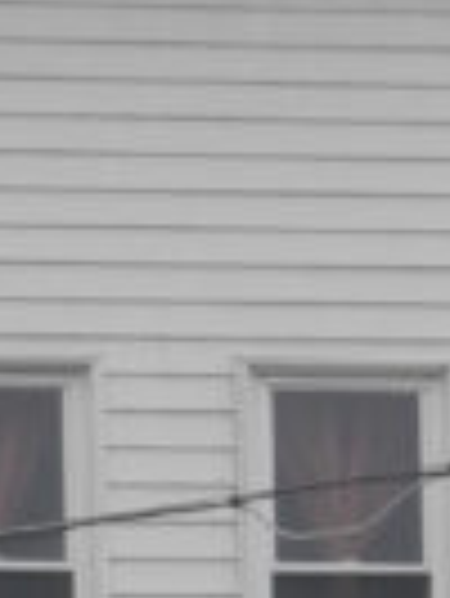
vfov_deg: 3.7
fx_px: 9258
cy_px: 1066
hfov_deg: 2.8
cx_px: 472
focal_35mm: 535
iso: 100
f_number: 4
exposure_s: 1/250
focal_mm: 18.1
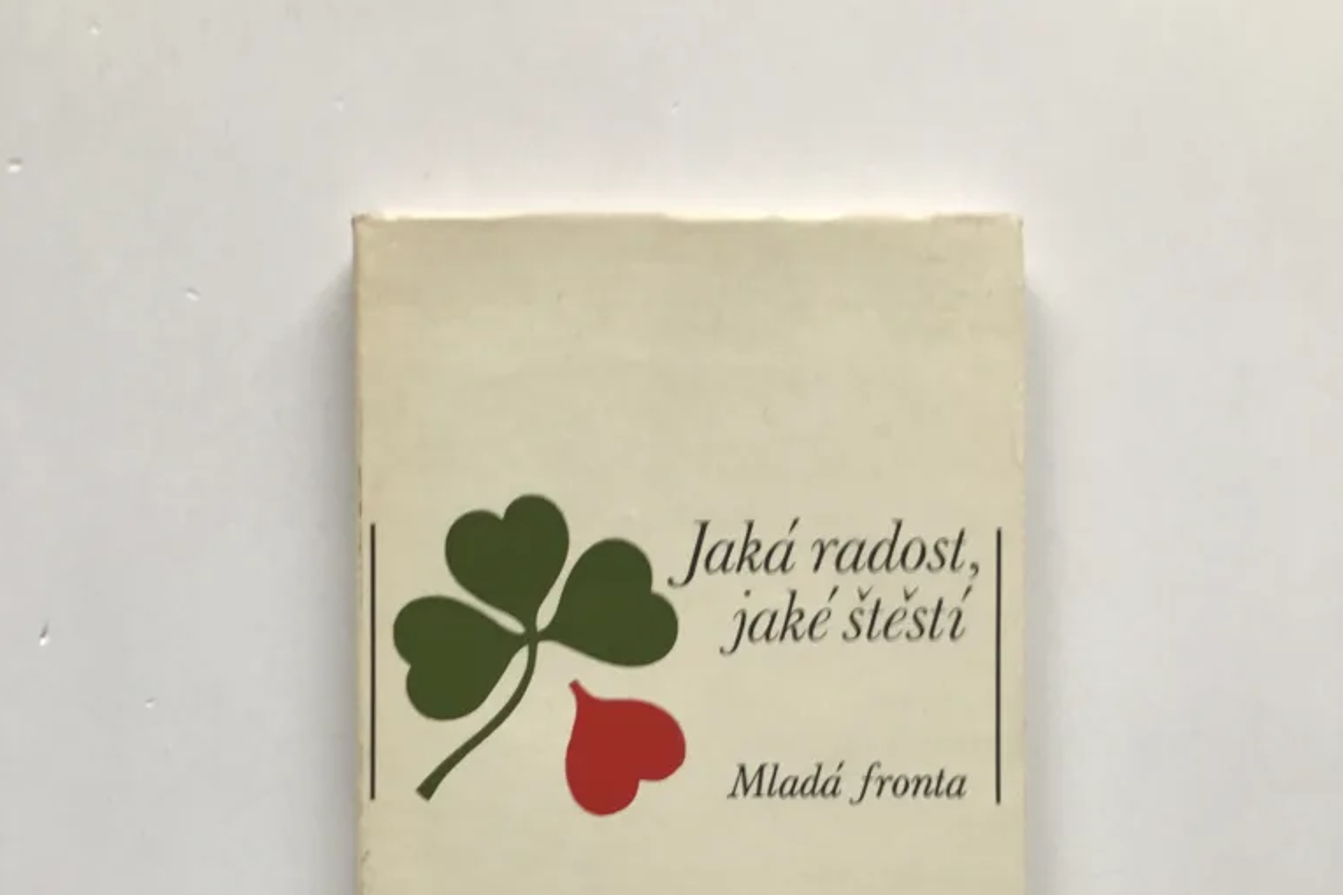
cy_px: 751
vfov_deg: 33.0
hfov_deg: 49.6
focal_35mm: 39
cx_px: 671
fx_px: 1455
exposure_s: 1/50
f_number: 1.8
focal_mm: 3.99
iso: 25
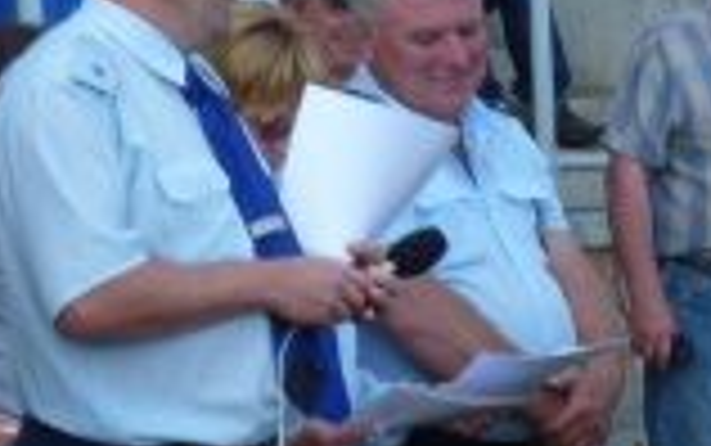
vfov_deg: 4.3
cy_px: 405
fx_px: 5914
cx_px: 1442
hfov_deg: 6.7
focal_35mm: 305
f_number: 4
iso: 80
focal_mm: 10.8
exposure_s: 1/160
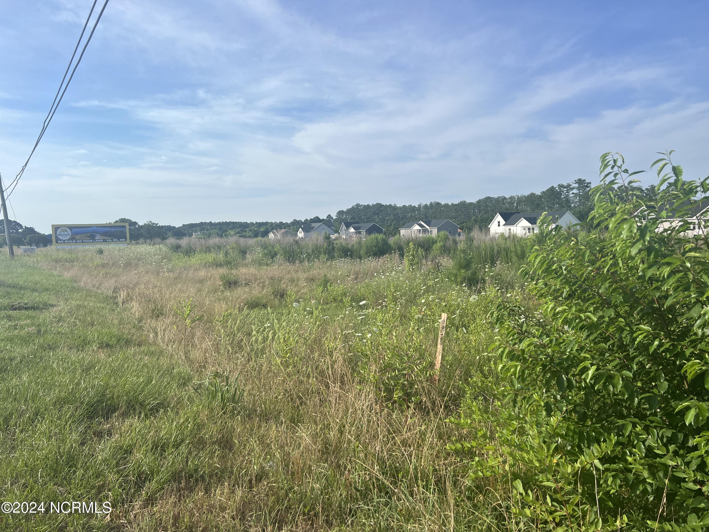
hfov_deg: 67.3
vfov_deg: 53.1
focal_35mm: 26
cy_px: 266
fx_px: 533
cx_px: 354
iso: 50
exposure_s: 1/5076
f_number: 1.5
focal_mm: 5.7
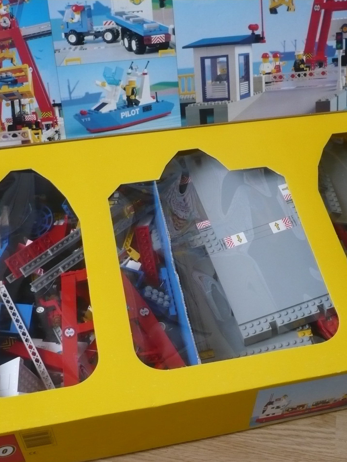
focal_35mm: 47
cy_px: 232
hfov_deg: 30.8
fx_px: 628
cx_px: 206
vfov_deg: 40.4
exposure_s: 1/30
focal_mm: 5.8
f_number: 2.8
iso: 200
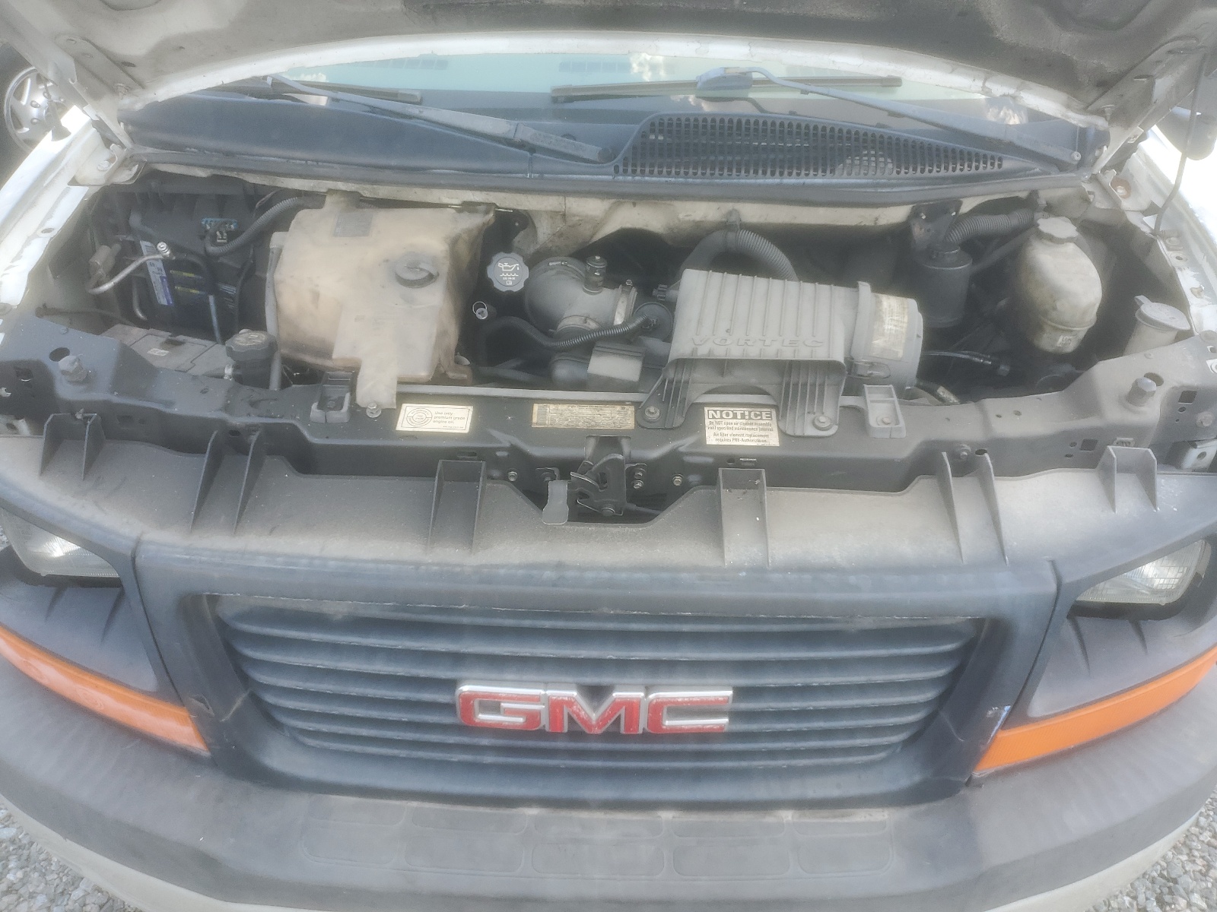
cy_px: 456
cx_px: 608
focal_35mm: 26
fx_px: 914
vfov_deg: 53.1
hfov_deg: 67.3
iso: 50
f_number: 1.5
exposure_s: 1/250
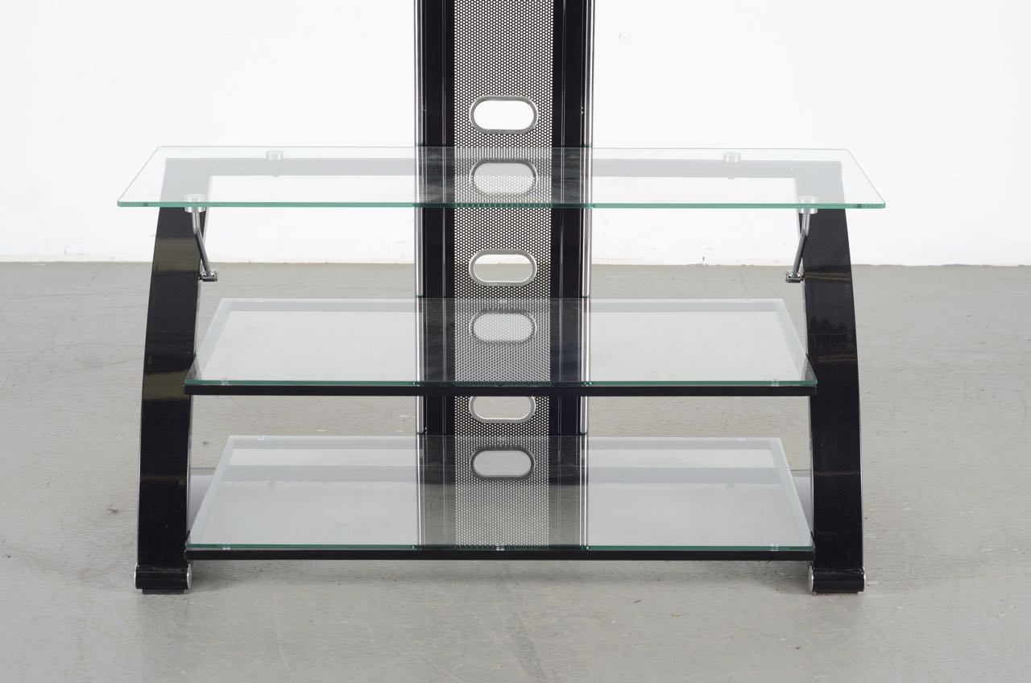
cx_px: 516
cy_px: 342
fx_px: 2144
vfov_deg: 18.1
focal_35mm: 75
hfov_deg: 27.0
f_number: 5.6
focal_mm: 50
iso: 100
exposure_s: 1/125
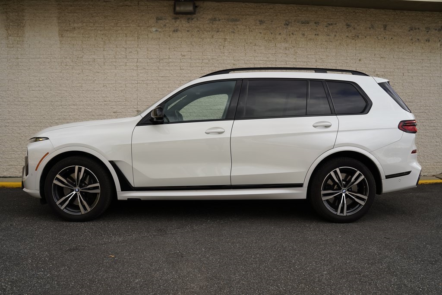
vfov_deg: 41.5
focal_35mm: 32
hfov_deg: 59.3
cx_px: 221
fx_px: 389
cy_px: 148
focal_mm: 21.1
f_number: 4.5
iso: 100
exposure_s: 1/100
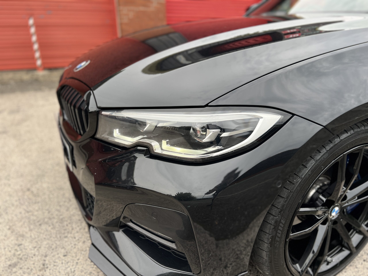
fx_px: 276
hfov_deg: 67.3
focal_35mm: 26
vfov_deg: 53.1
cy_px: 138
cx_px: 184
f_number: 1.5
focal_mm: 5.7
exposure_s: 1/607
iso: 50
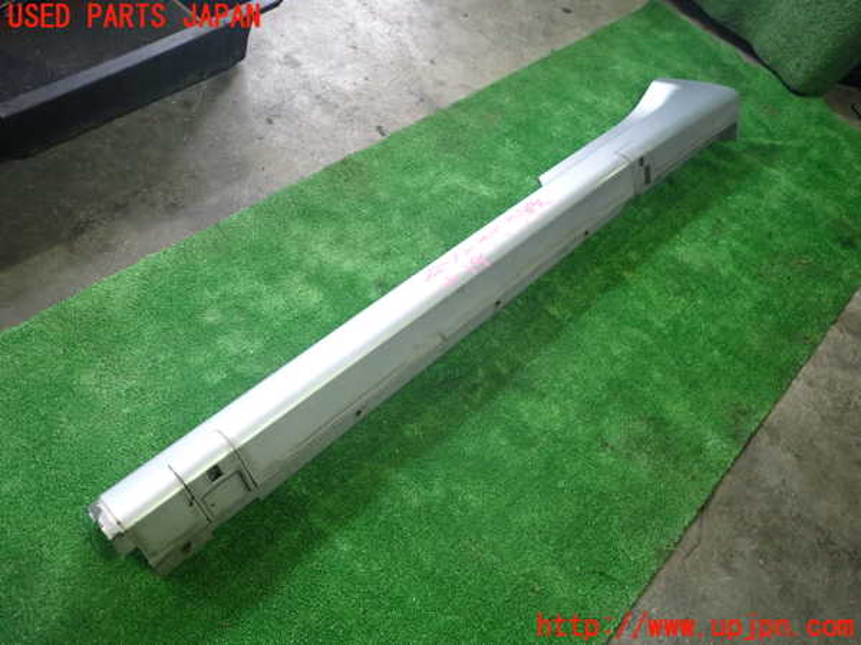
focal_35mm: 25
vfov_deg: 54.9
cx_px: 430
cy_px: 322
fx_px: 622
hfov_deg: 69.4
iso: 250
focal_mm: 4.5
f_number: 2
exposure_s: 1/30
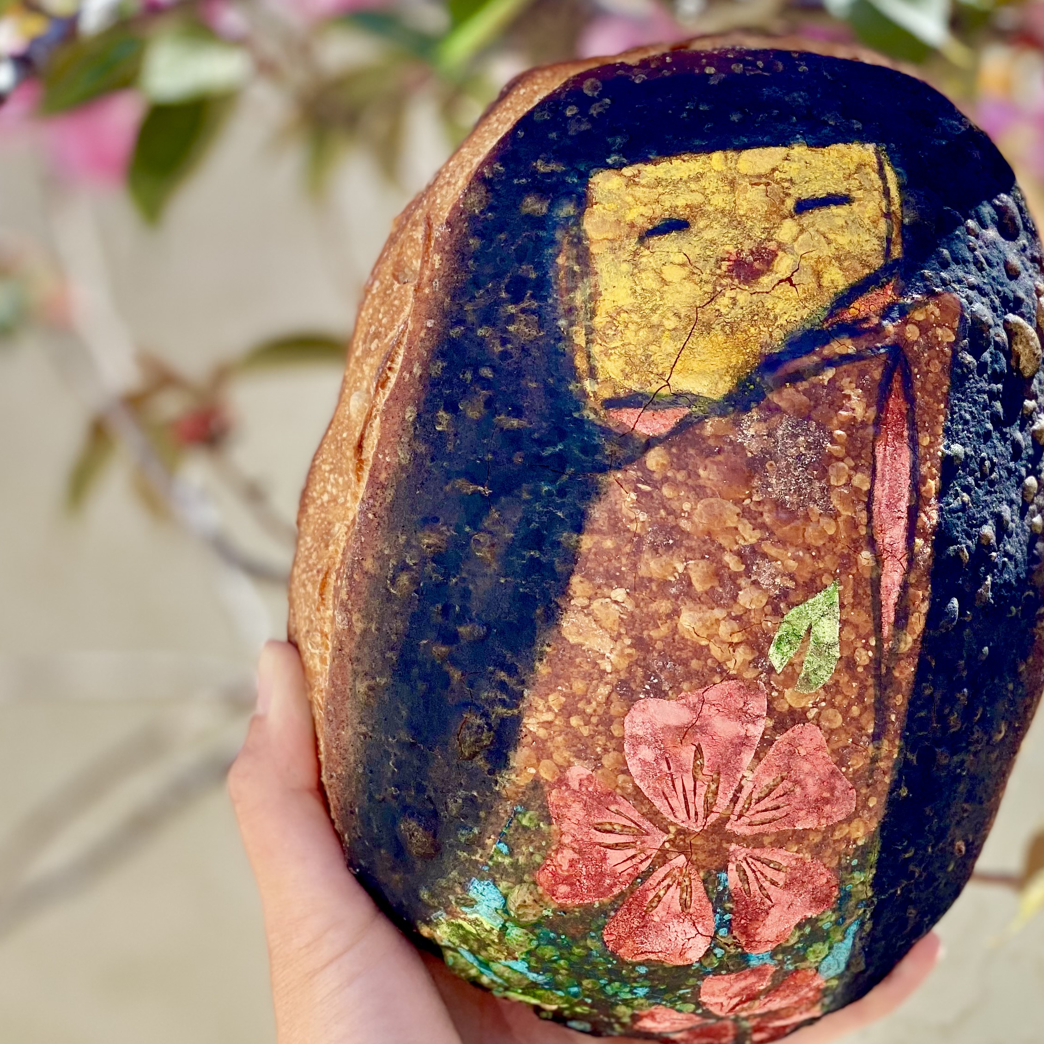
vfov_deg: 21.1
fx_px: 2798
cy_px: 391
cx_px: 824
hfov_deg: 20.9
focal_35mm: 82
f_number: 2
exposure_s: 1/284
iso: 20
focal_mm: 6
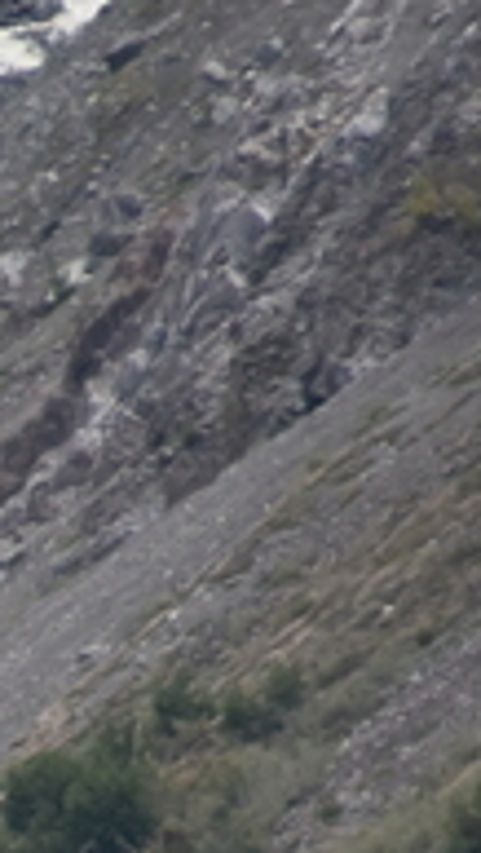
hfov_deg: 0.6
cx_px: -874
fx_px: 47109
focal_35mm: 2084
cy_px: 1220
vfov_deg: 1.0
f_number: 5.6
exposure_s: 1/640
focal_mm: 300
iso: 900
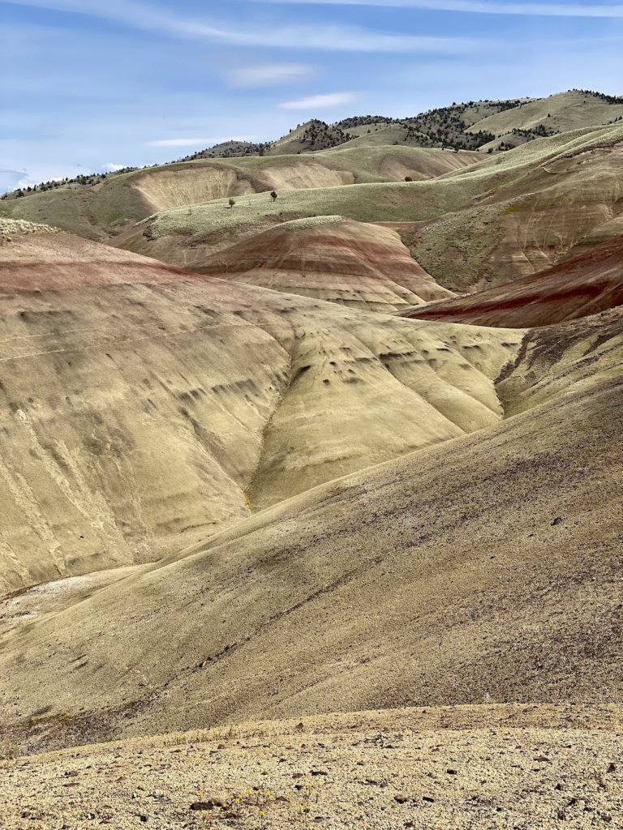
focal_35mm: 52
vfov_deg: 36.8
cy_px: 415
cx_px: 312
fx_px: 1248
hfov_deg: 28.0
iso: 20
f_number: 2
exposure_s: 1/1996
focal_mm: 6
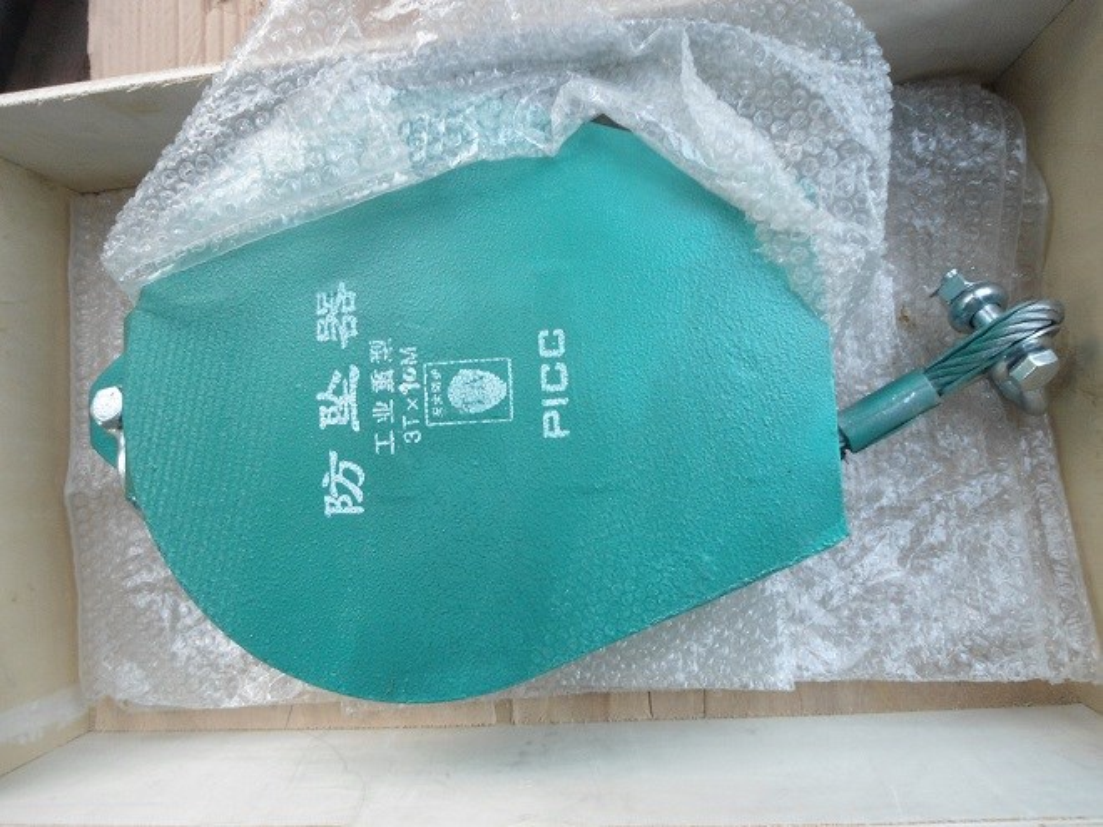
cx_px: 552
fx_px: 828
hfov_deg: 67.3
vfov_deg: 53.1
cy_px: 414
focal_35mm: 26
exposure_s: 1/30
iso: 200
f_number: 2.8
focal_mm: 4.7
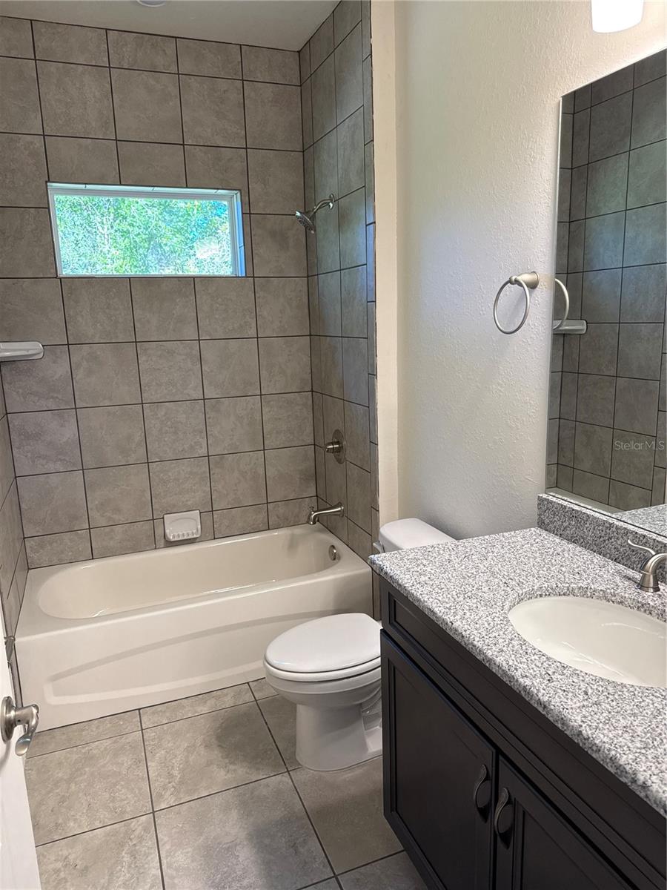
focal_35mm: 24
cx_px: 334
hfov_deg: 56.8
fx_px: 617
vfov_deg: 71.6
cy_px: 445
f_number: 1.78
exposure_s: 1/120
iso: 125
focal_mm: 6.76
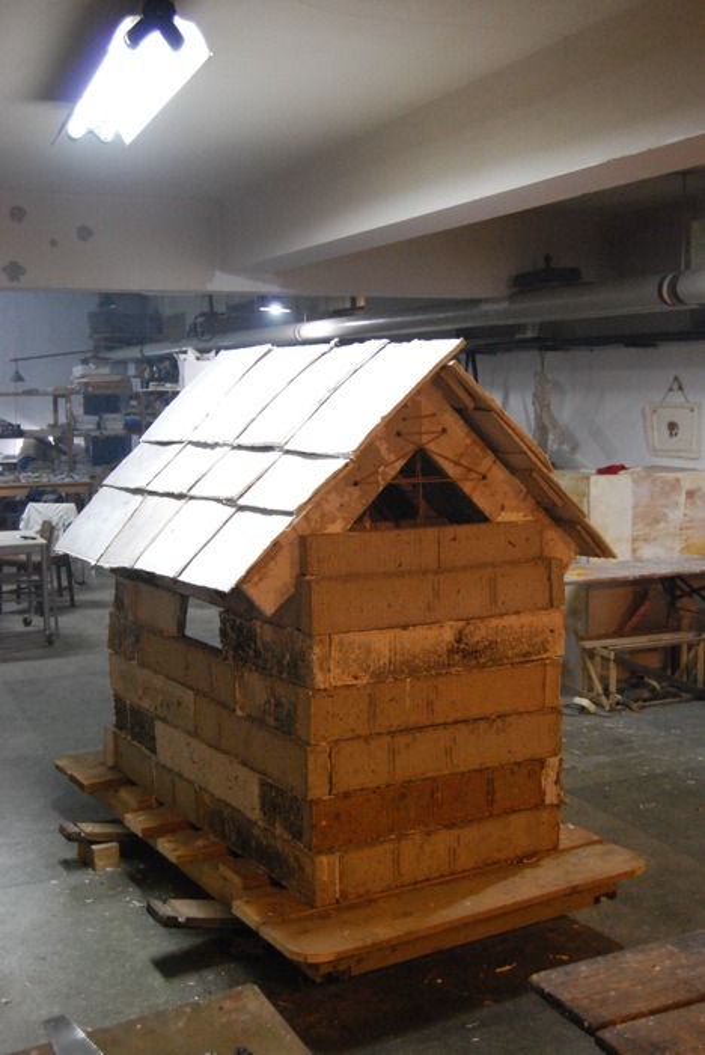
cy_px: 528
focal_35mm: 42
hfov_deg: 32.0
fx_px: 1231
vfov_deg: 46.4
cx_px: 352
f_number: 4.2
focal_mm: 28
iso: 1600
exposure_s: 1/30
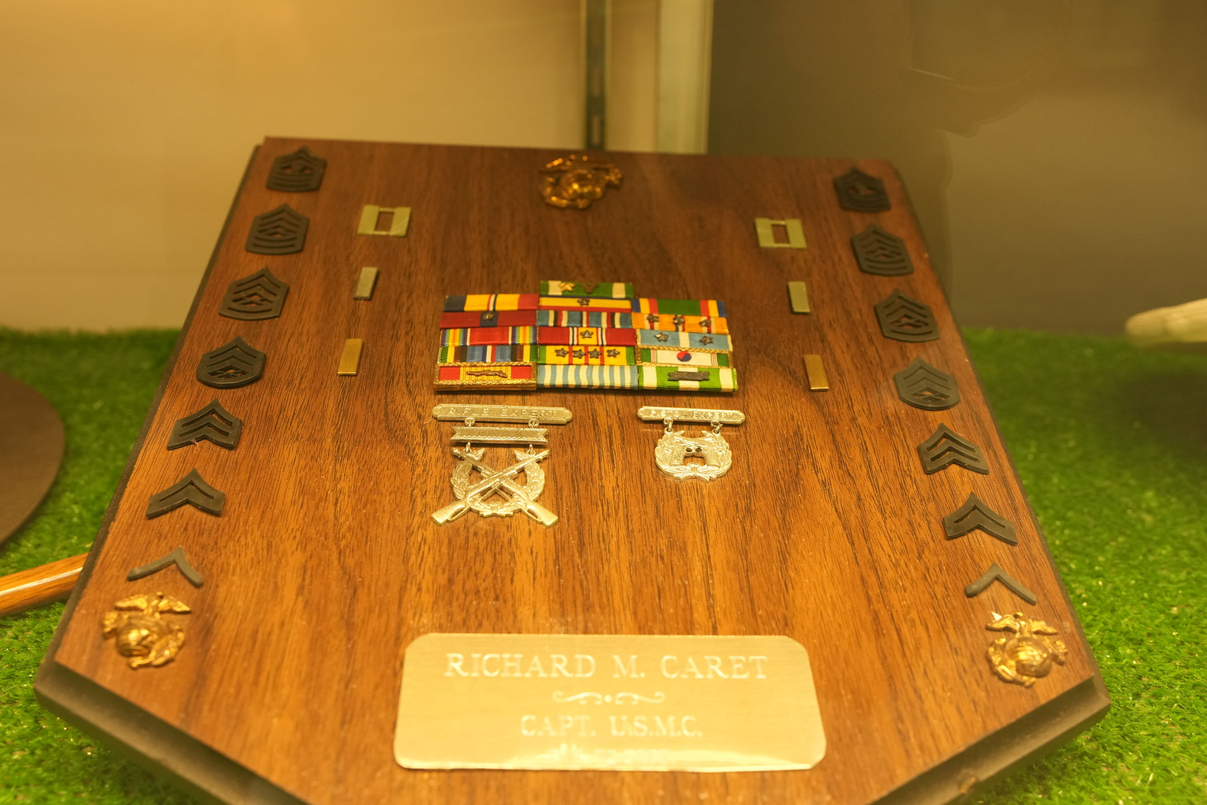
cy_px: 402
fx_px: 1173
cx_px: 604
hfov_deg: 54.4
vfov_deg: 37.9
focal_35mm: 35
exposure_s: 1/40
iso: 1250
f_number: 5.6
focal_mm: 35
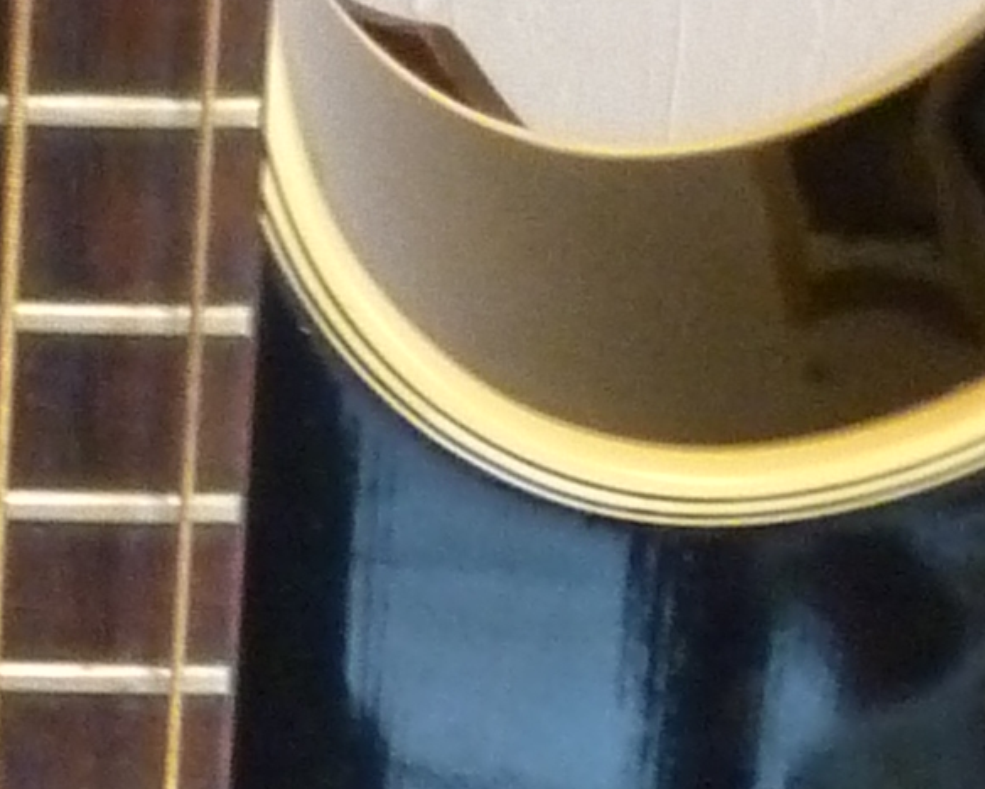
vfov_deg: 9.2
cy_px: 636
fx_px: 4872
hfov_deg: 11.3
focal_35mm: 167
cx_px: -295
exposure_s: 1/8
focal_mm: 4.5
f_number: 3.3
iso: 400
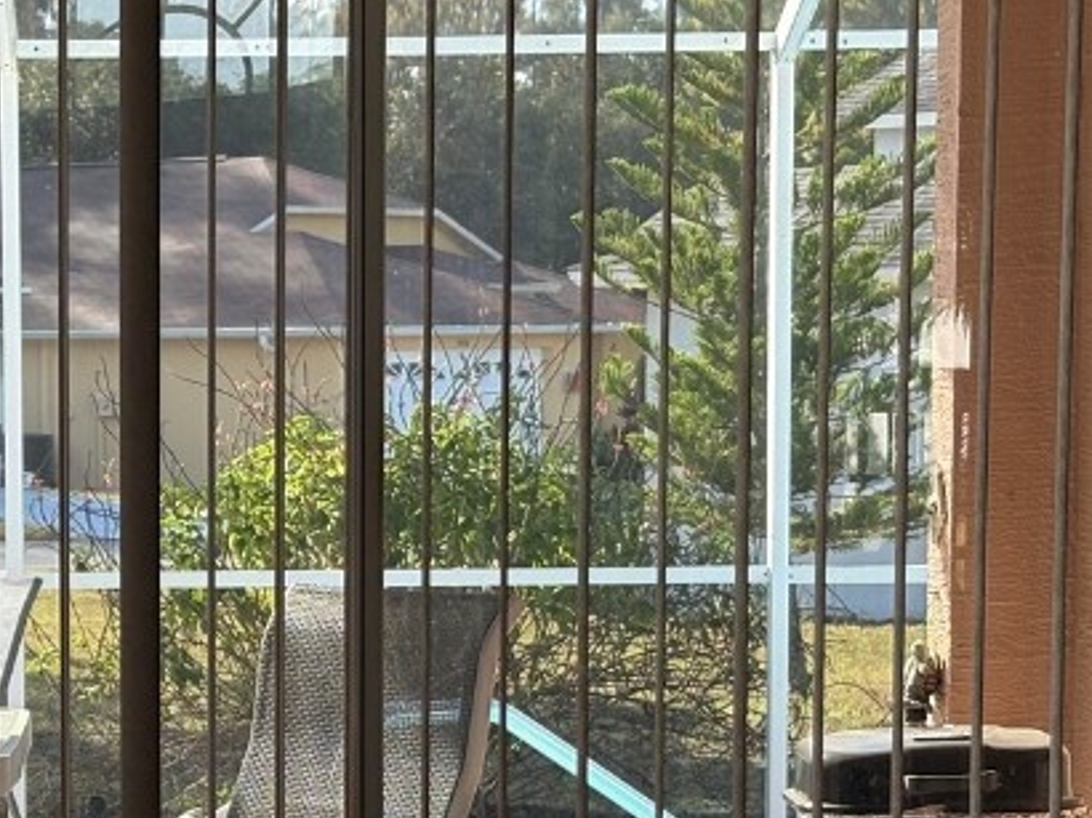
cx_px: 101
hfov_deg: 15.0
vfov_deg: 11.3
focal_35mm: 130
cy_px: 722
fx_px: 4099
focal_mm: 5.96
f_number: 1.6
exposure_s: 1/438
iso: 32
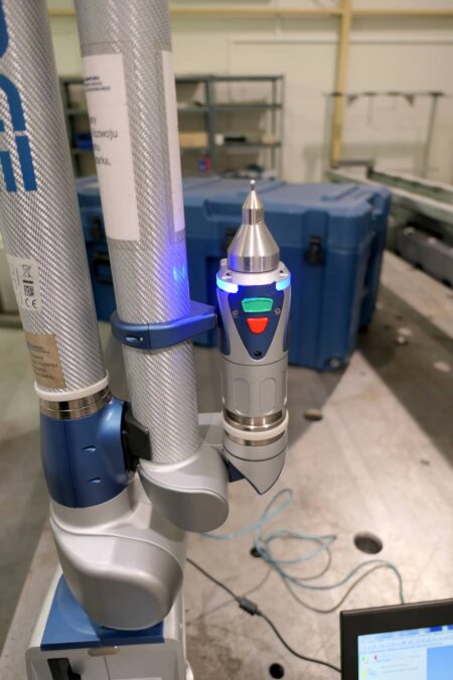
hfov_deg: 53.1
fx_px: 453
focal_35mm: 24
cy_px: 340
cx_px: 226
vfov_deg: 73.7
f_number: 1.4
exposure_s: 1/60
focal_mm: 8.8
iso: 160
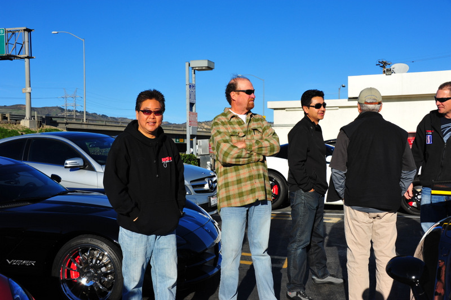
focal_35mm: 48
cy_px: 150
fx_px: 601
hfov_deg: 41.1
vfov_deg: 28.1
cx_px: 226
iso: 400
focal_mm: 48
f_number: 11
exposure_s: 1/500
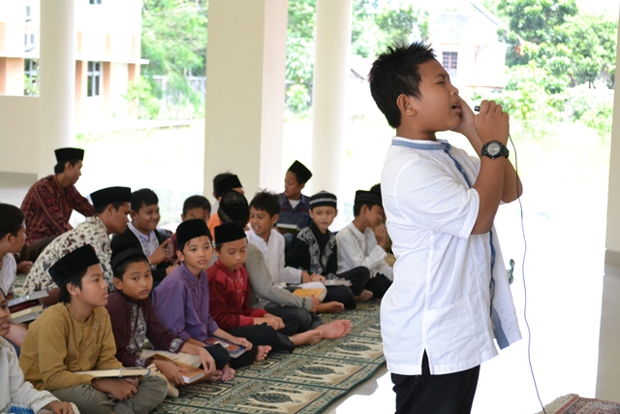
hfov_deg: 29.2
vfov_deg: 19.7
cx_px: 310
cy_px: 207
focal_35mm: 69
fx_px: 1189
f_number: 5.3
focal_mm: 46
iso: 1600
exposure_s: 1/500
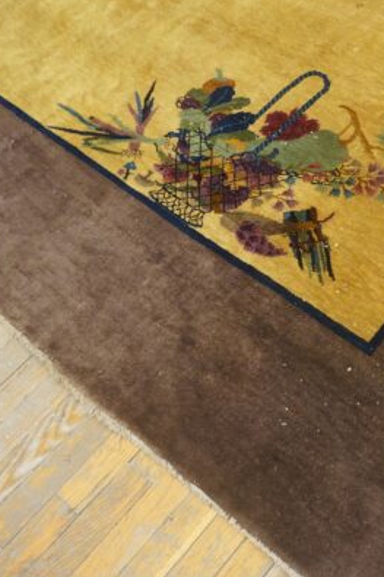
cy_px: 287
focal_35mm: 41
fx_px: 657
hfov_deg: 31.0
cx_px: 349
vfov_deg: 47.4
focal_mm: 18
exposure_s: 1/60
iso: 1600
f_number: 4
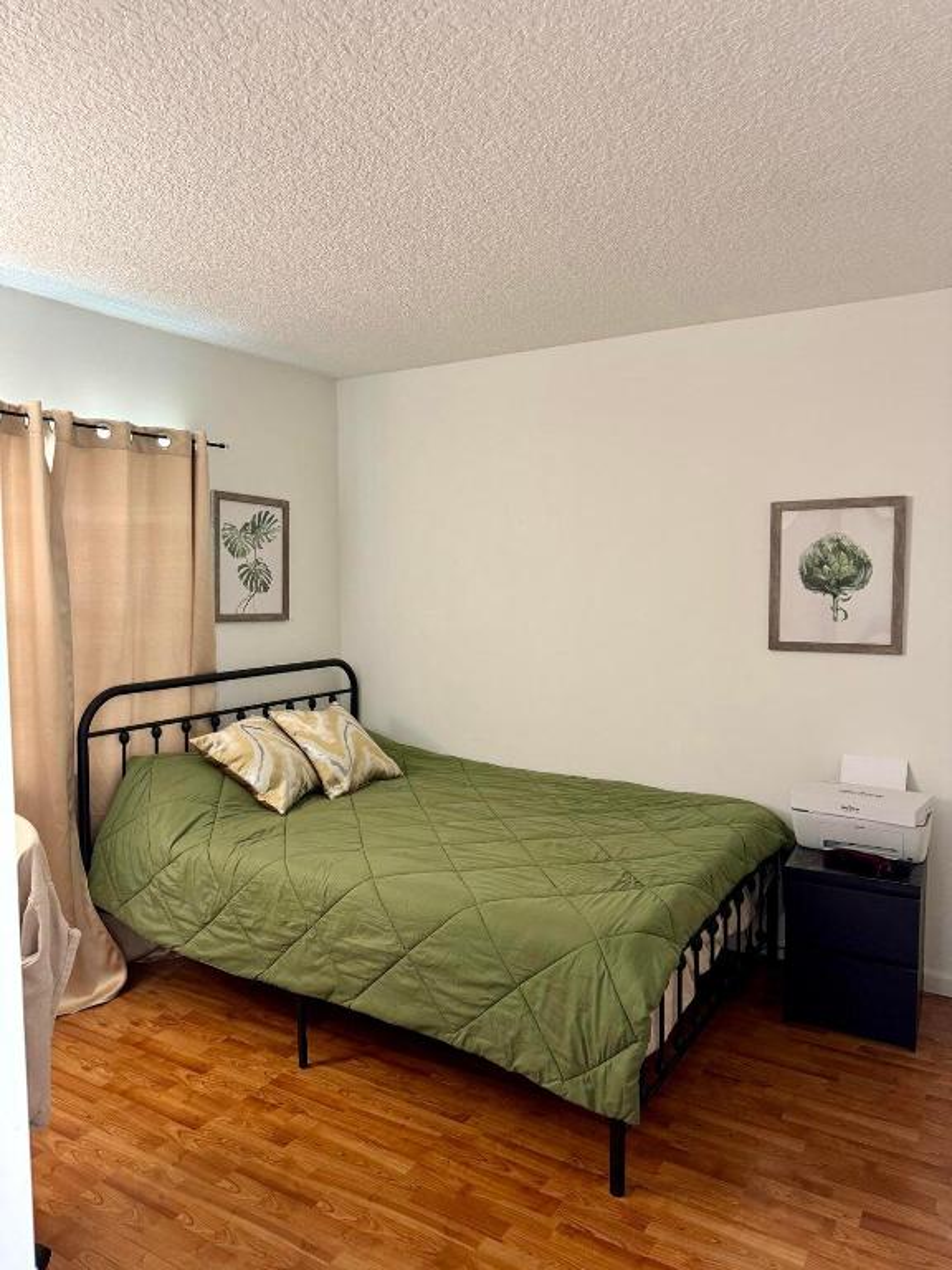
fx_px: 880
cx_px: 476
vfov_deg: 71.6
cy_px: 635
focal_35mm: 24
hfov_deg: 56.8
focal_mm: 6.76
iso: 400
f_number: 1.78
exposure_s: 1/60
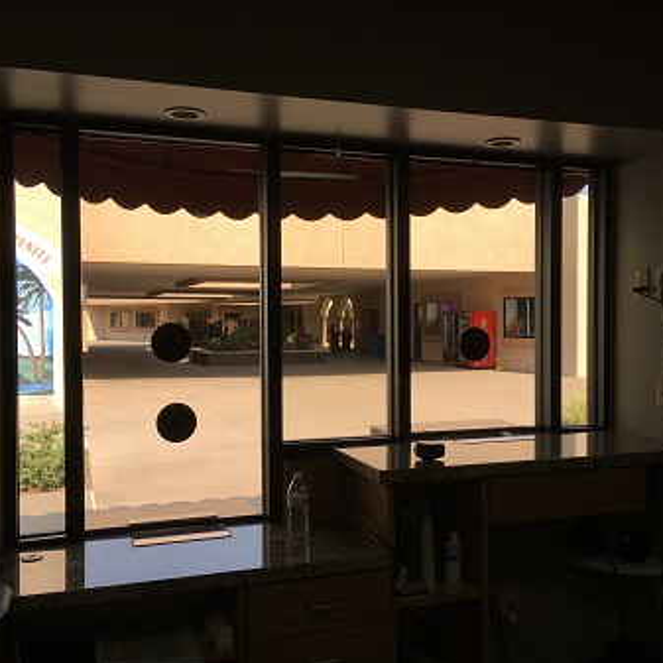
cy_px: 335
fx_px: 758
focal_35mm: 35
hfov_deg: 47.2
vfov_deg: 47.2
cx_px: 342
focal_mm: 4.15
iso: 25
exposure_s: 1/368
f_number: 2.2
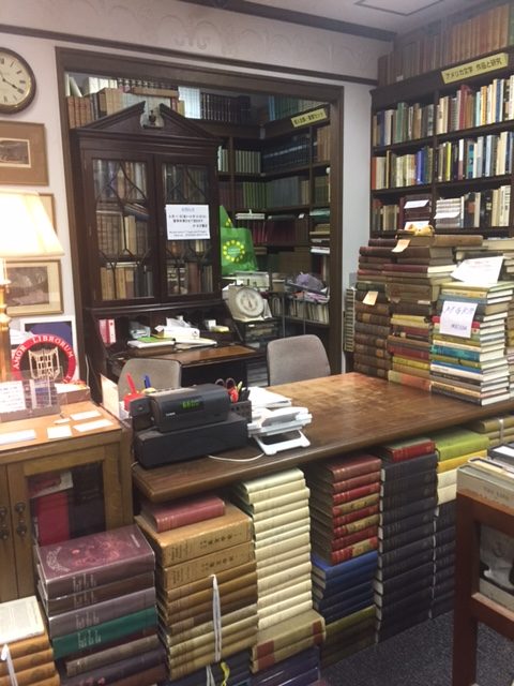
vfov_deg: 61.7
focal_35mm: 29
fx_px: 574
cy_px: 343
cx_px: 257
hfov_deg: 48.2
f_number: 2.2
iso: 160
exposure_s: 1/30
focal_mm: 4.15
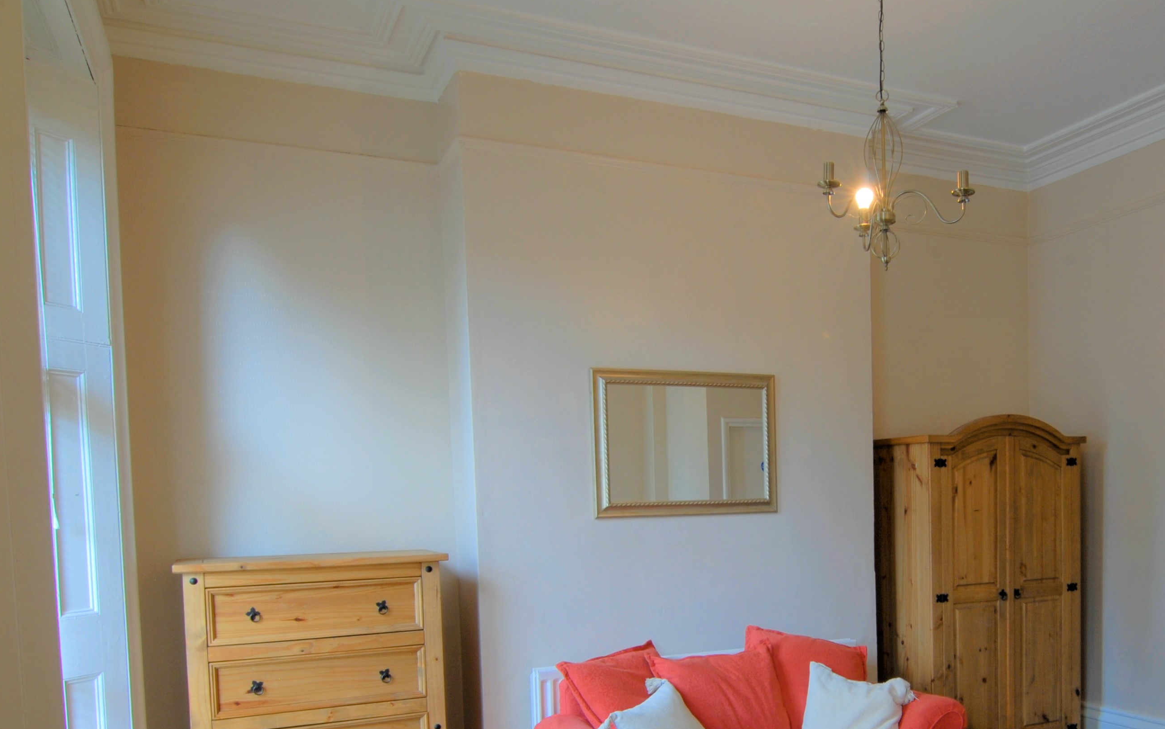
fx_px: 1016
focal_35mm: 32
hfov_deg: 58.5
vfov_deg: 38.5
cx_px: 764
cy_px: 537
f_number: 16
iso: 100
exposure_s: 1/1.3
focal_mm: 14
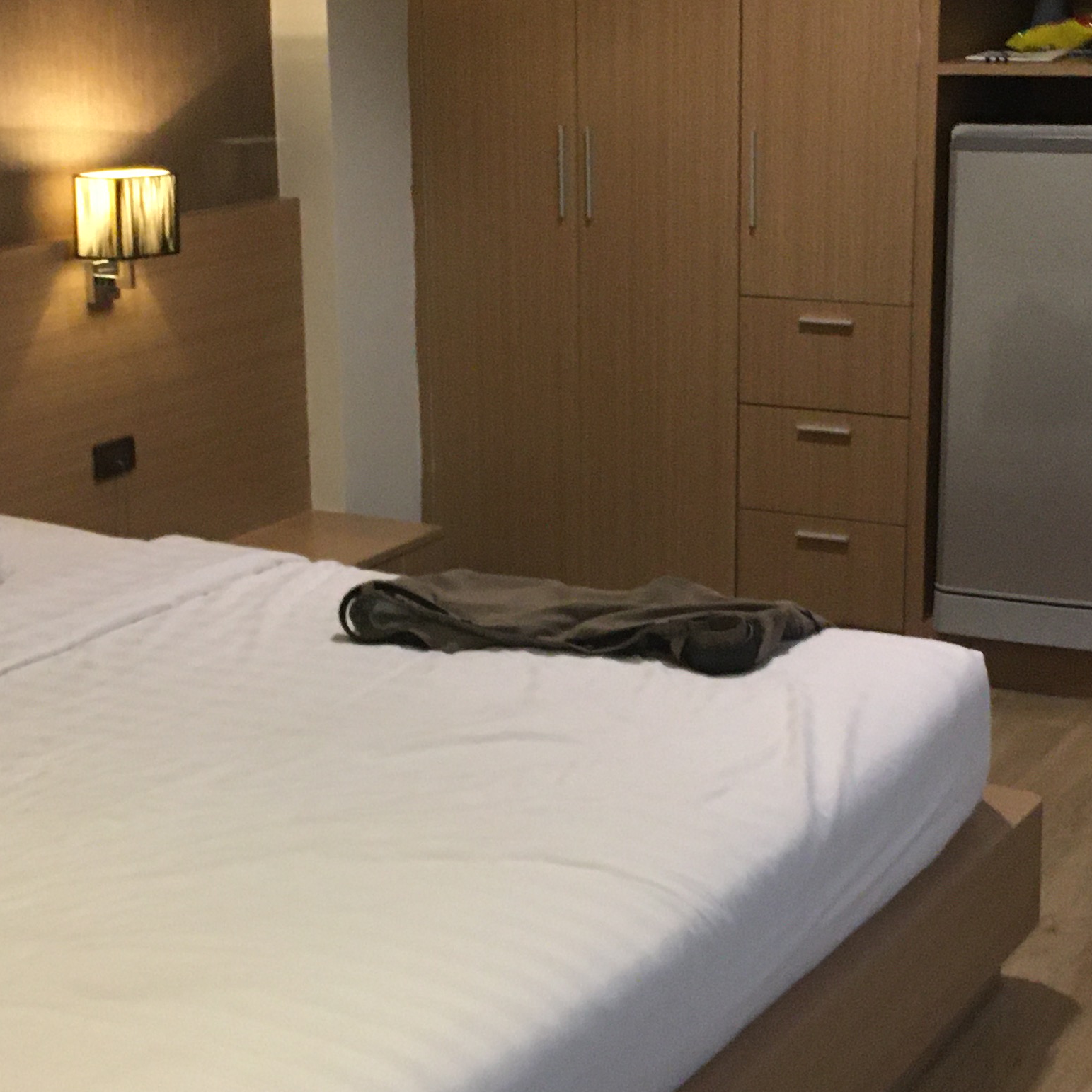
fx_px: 2391
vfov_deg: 25.7
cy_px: 548
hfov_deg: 25.7
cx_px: 509
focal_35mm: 67
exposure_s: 1/33
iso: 200
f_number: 2.2
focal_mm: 4.15
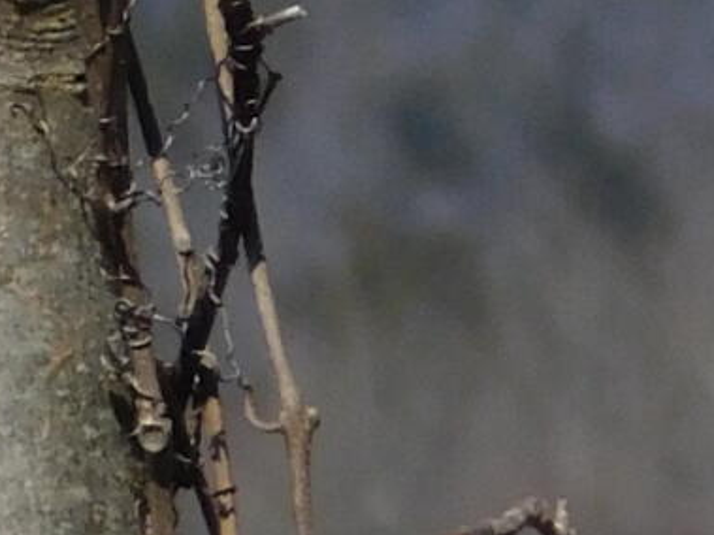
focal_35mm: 2326
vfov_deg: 0.6
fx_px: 47962
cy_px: -1394
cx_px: 1388
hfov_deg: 0.9
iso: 125
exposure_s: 1/1000
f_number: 5.7
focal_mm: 52.2
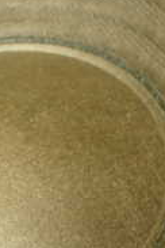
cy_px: 178
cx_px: -9
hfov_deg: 12.4
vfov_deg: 18.7
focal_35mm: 109
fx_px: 749
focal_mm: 5.79
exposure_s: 1/60
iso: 100
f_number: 2.4
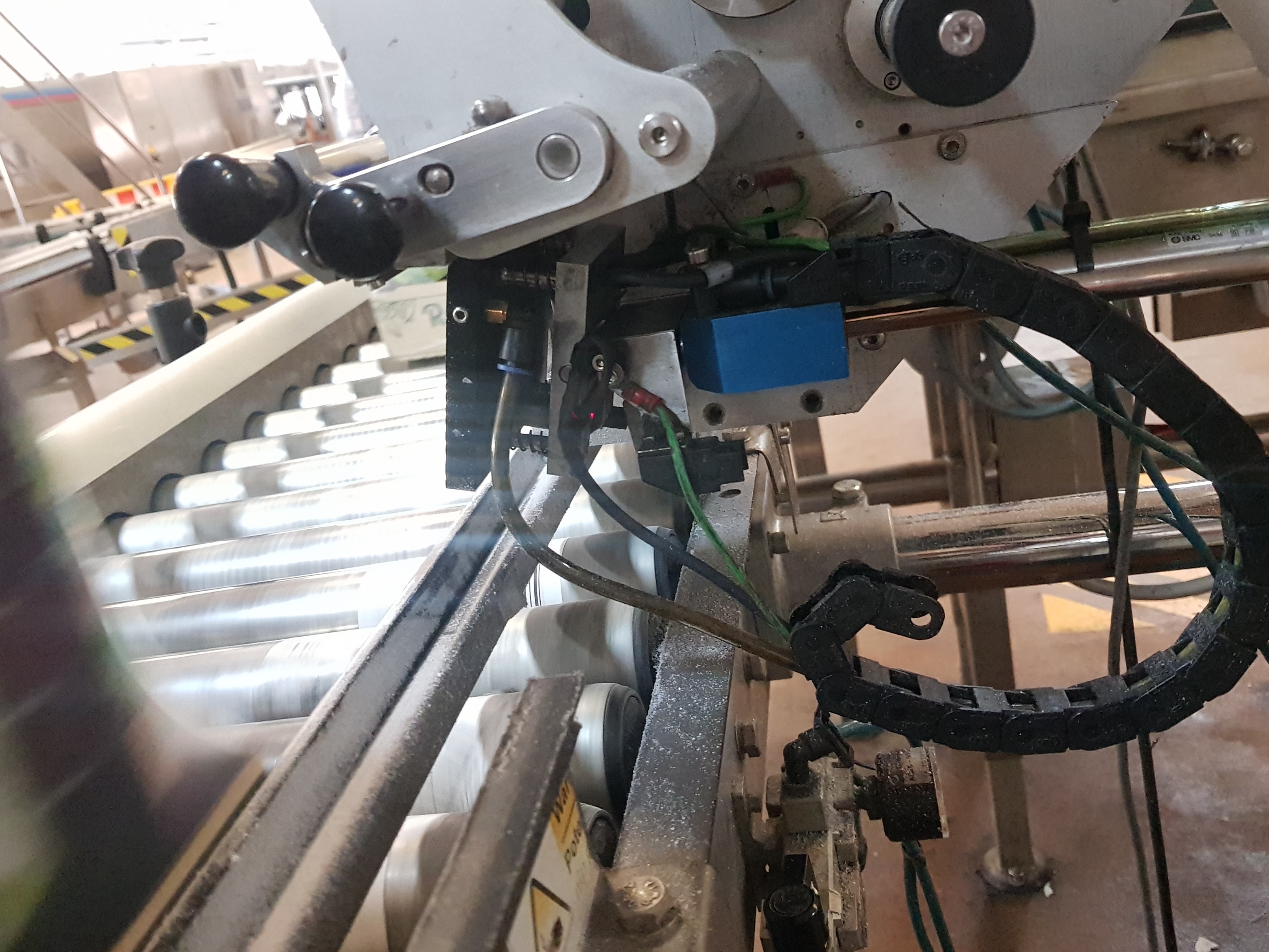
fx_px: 1063
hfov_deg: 61.6
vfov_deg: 48.2
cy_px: 478
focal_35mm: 29
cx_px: 616
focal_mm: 4.3
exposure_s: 1/50
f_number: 1.7
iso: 640
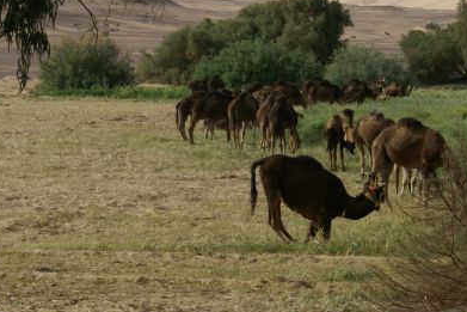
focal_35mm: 215
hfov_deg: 9.6
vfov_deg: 6.4
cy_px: 143
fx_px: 2790
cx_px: 327
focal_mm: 70
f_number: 13
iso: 100
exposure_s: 1/160
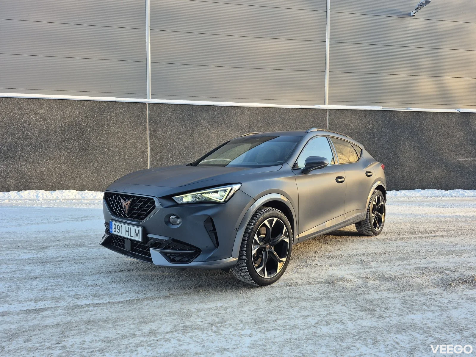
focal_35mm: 23
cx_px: 238
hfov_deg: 73.9
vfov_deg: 58.9
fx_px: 316
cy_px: 178
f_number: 1.8
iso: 40
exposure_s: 1/204
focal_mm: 5.4
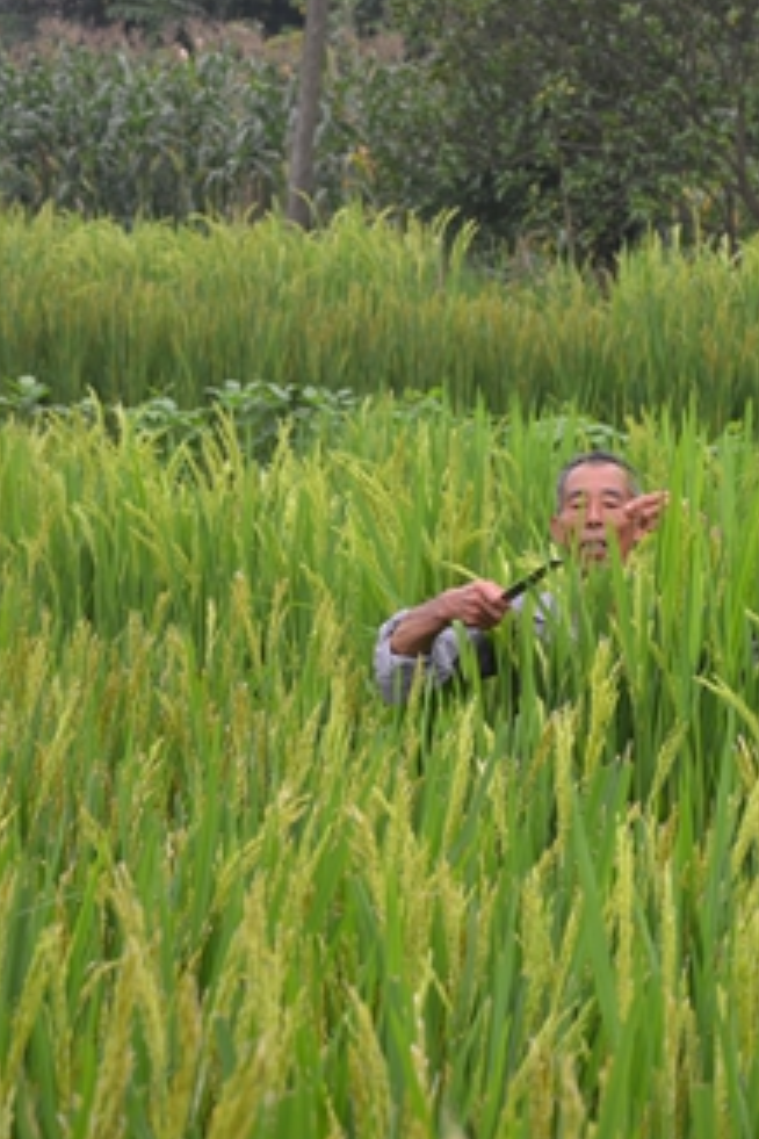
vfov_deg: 21.2
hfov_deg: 14.1
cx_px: 675
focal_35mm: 96
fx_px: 3036
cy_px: 570
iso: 200
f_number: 5.6
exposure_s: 1/125
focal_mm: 42
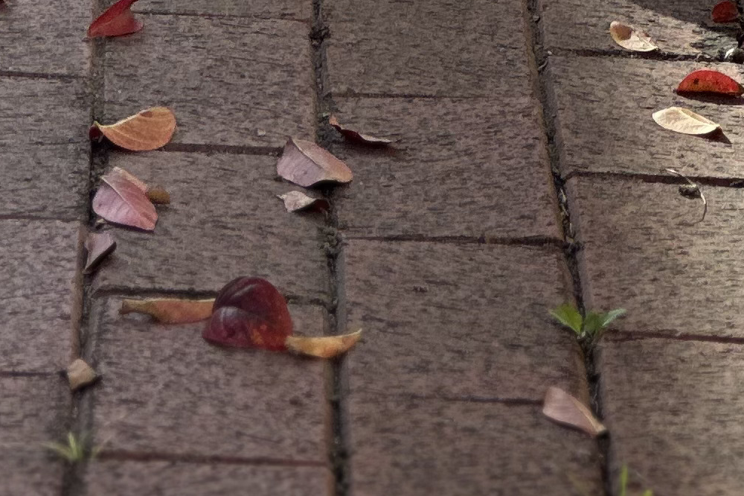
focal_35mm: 323
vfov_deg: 4.1
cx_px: 420
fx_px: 6673
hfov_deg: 6.4
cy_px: -955
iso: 25
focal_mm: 9
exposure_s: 1/179
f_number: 2.8
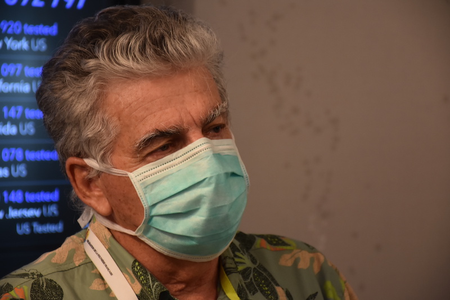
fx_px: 1968
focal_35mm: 158
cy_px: 150
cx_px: 225
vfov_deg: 8.7
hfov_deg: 13.0
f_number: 5.6
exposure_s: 1/80
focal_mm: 105
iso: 1250
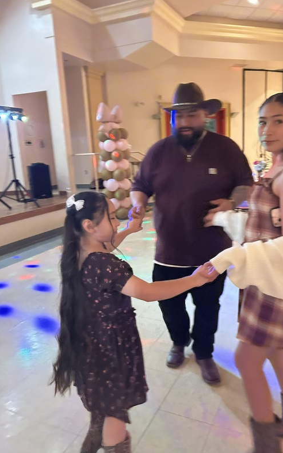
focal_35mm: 28
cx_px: 171
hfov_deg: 44.3
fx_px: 345
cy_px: 227
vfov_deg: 66.5
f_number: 1.5
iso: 800
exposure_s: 1/30
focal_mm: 5.7
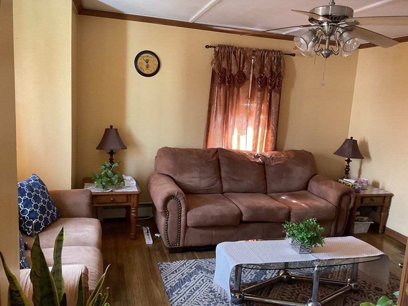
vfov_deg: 48.2
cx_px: 204
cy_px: 153
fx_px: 342
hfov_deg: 61.7
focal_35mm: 29
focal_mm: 3
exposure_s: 1/60
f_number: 1.8
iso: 200
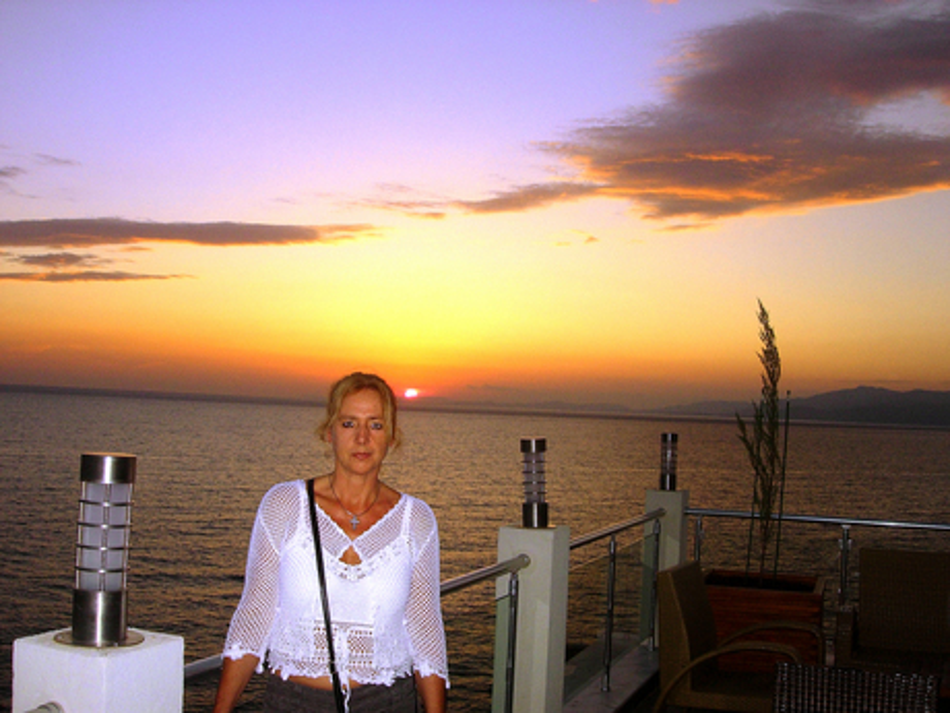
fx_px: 1043
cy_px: 356
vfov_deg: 37.7
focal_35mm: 38
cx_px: 475
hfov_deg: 49.0
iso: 79
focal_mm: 7.8
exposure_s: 1/279
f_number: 4.8
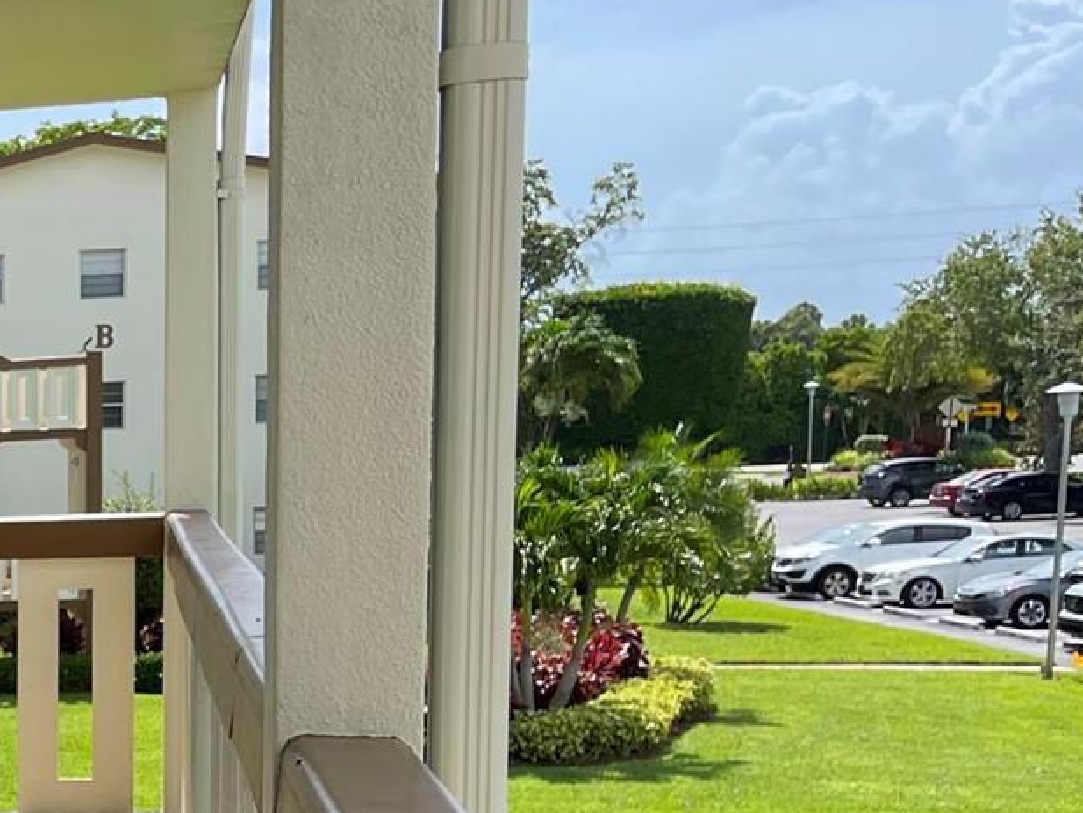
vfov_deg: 17.3
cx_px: -692
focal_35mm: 83
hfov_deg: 19.4
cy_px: 848
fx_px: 2597
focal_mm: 5.1
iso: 32
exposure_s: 1/1852
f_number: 1.6
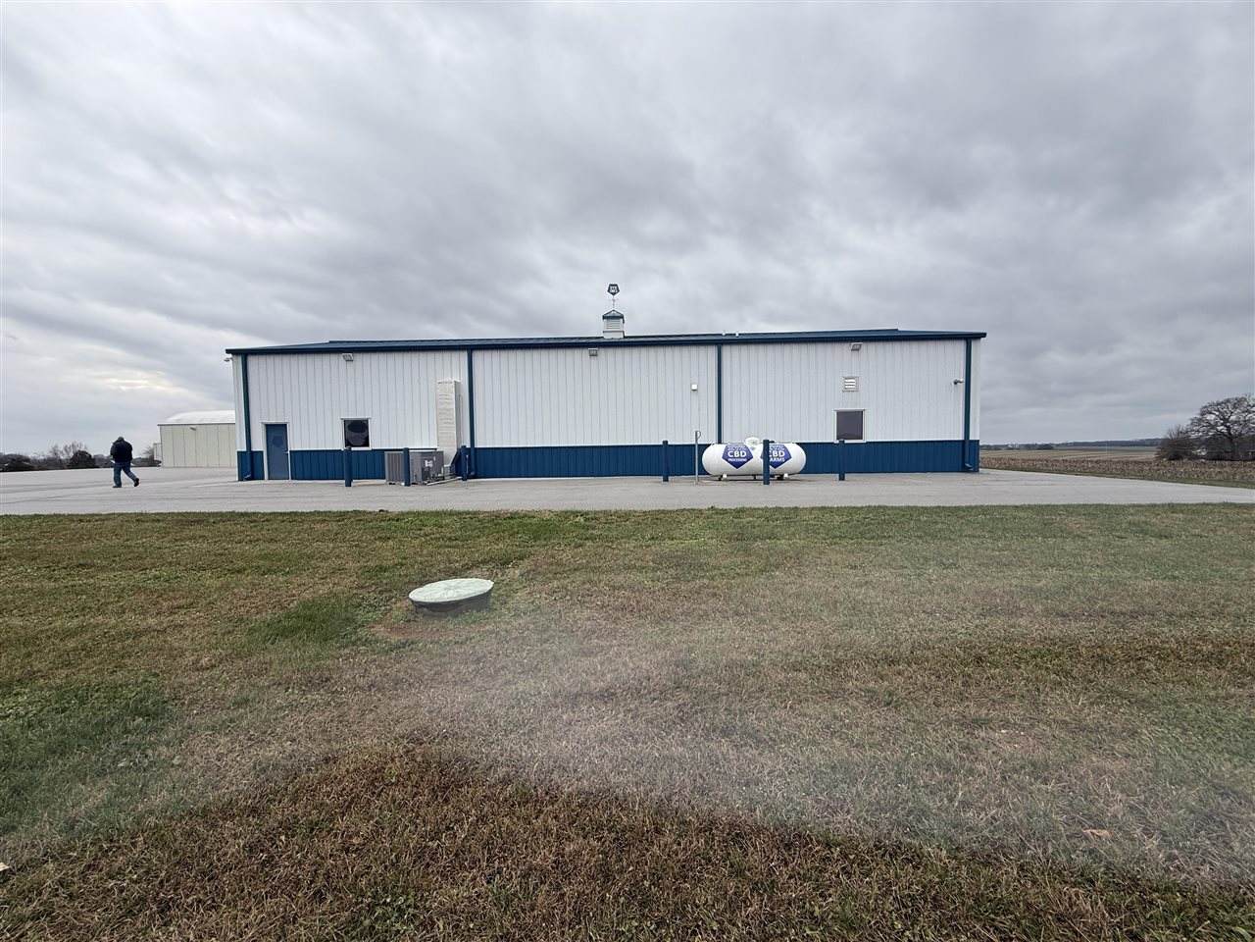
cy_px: 471
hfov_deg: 102.1
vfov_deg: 85.7
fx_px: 508
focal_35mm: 14
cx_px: 628
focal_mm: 2.22
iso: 50
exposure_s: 1/830
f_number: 2.2
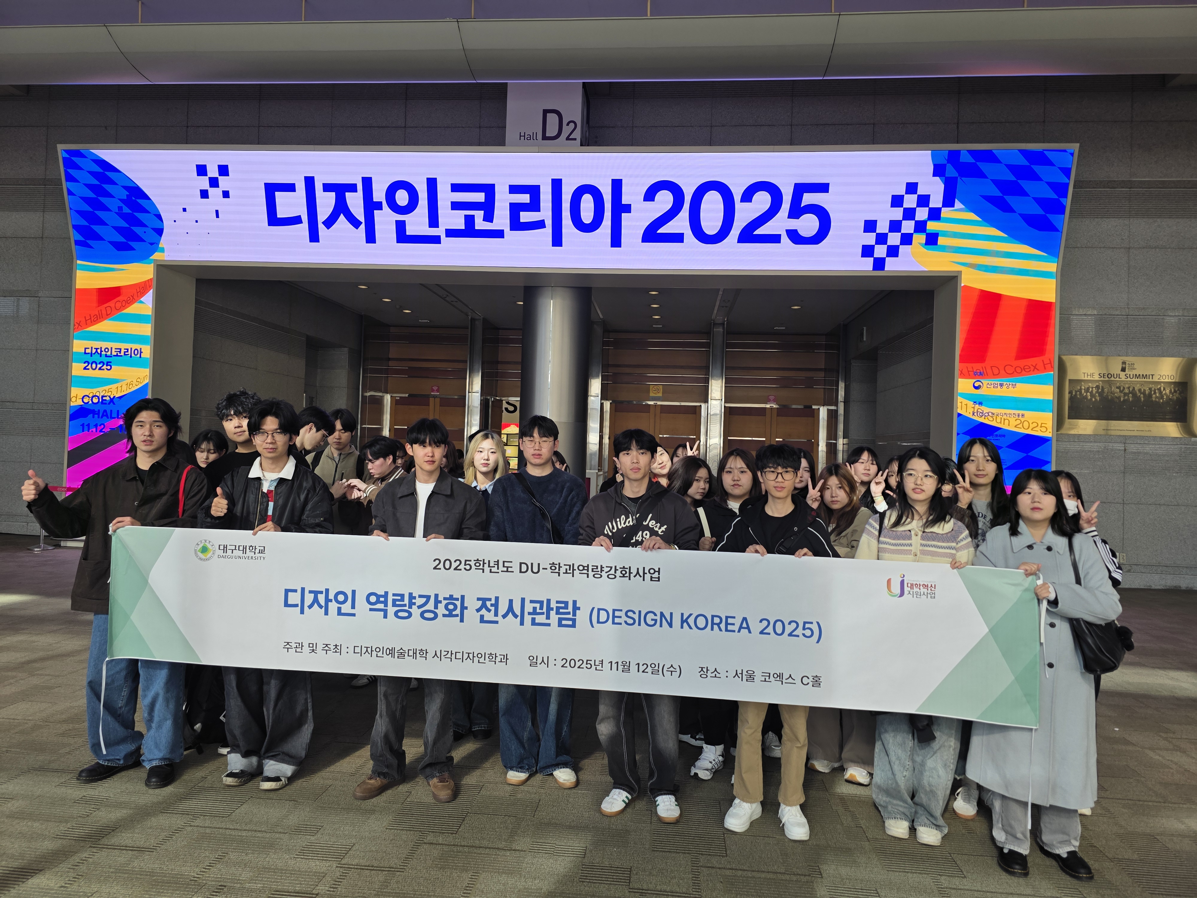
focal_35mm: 23
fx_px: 795
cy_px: 449
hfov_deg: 73.9
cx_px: 598
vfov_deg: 58.9
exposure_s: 1/359
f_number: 1.7
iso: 50
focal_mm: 6.3
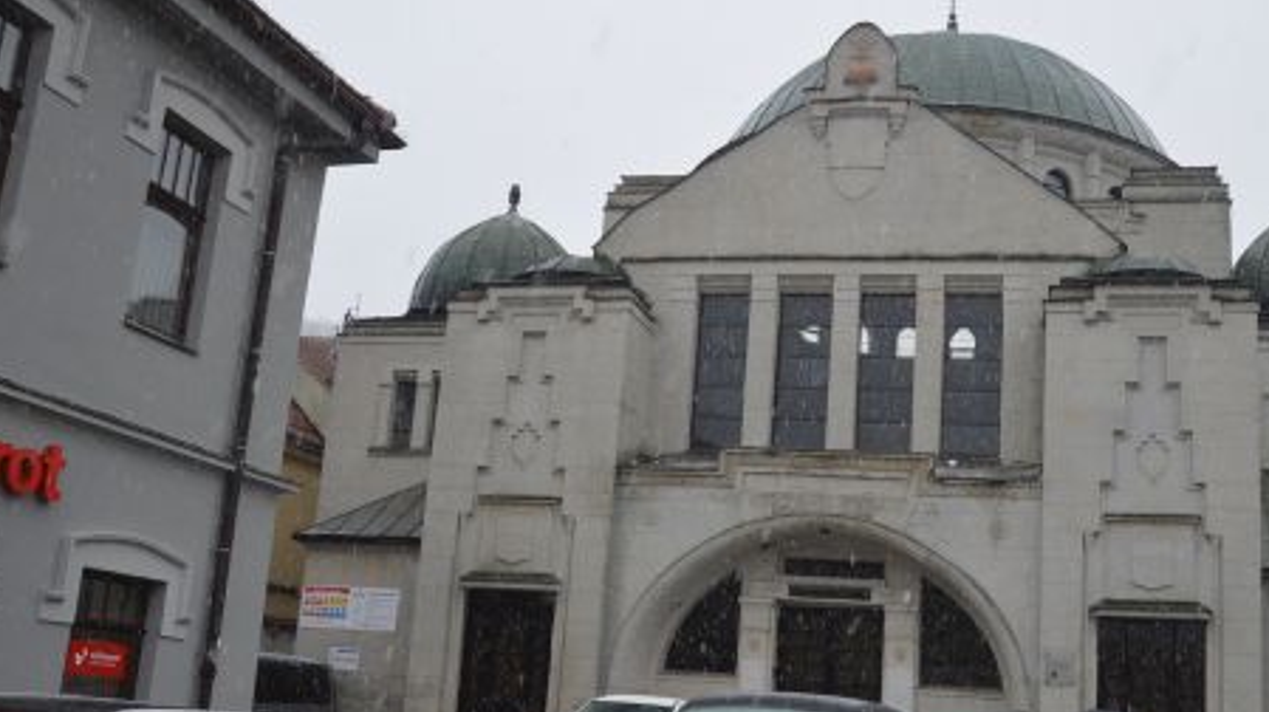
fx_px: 2825
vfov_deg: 14.4
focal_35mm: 84
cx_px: 828
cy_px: 403
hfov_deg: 25.2
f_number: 5.6
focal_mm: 40
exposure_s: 1/125
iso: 110
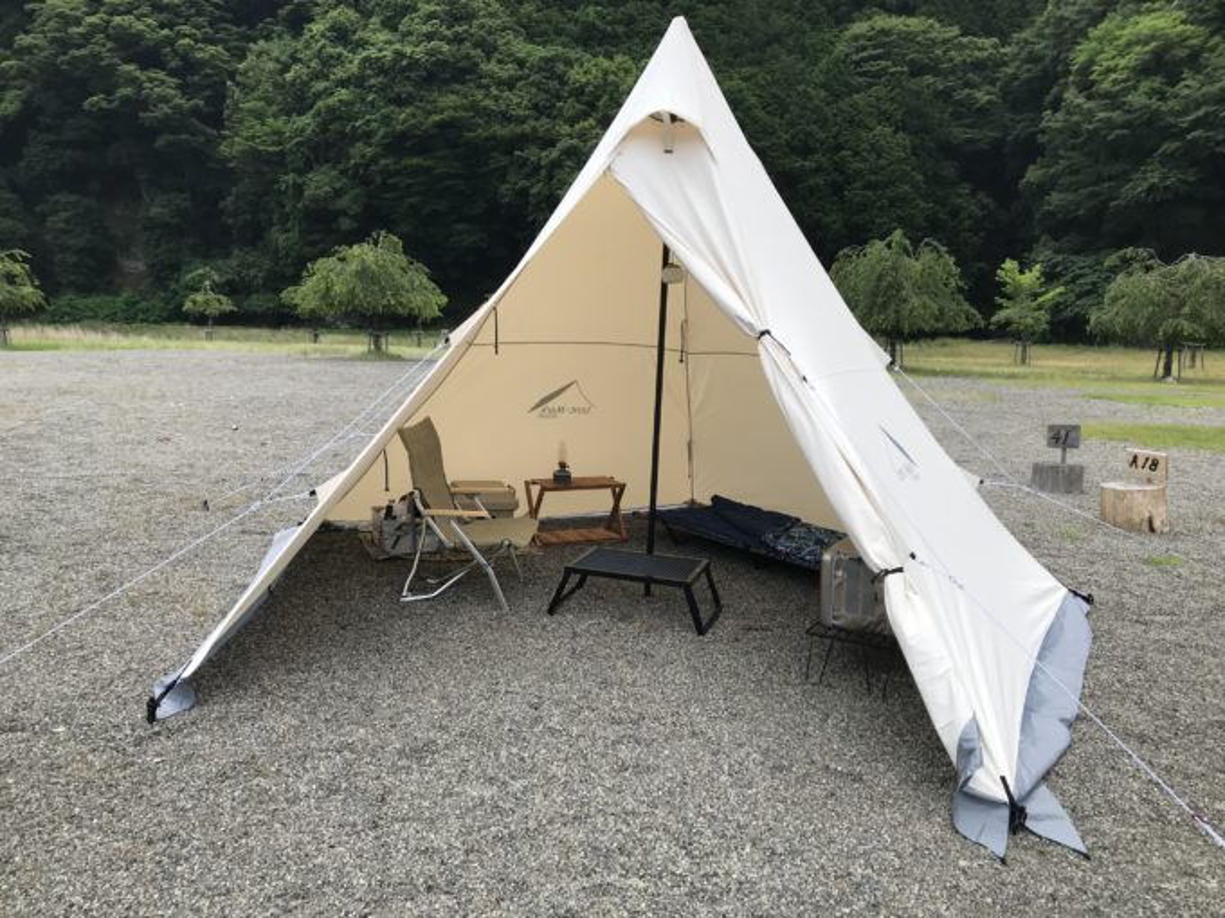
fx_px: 991
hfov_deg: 63.4
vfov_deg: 49.7
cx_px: 612
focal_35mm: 28
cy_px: 459
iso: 20
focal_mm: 3.99
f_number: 1.8
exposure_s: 1/185
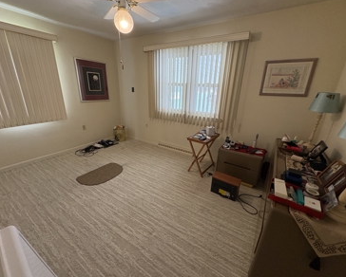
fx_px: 154
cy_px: 138
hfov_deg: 96.7
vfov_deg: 84.1
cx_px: 173
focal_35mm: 15
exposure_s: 1/120
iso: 320
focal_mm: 2.22
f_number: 2.2
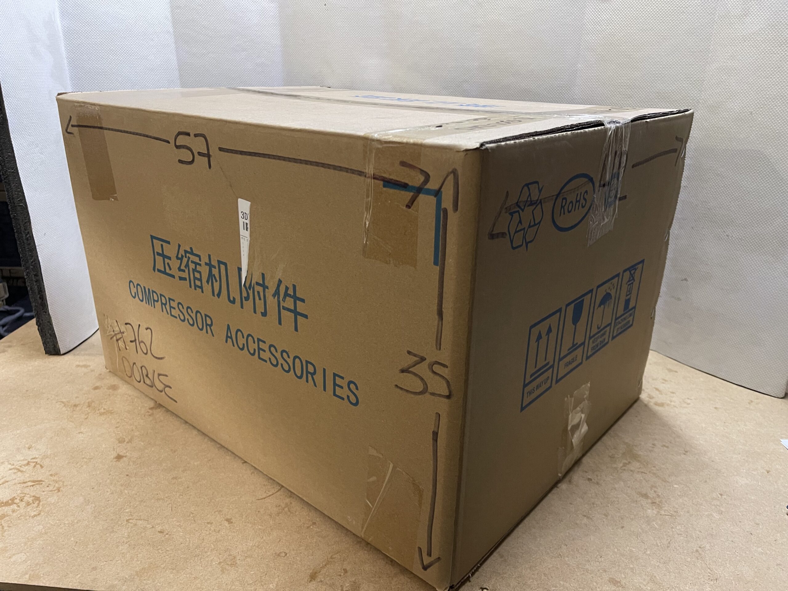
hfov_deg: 69.4
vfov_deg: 54.9
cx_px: 394
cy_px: 296
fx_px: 569
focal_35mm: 25
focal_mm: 5.1
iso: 500
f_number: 1.6
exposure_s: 1/40
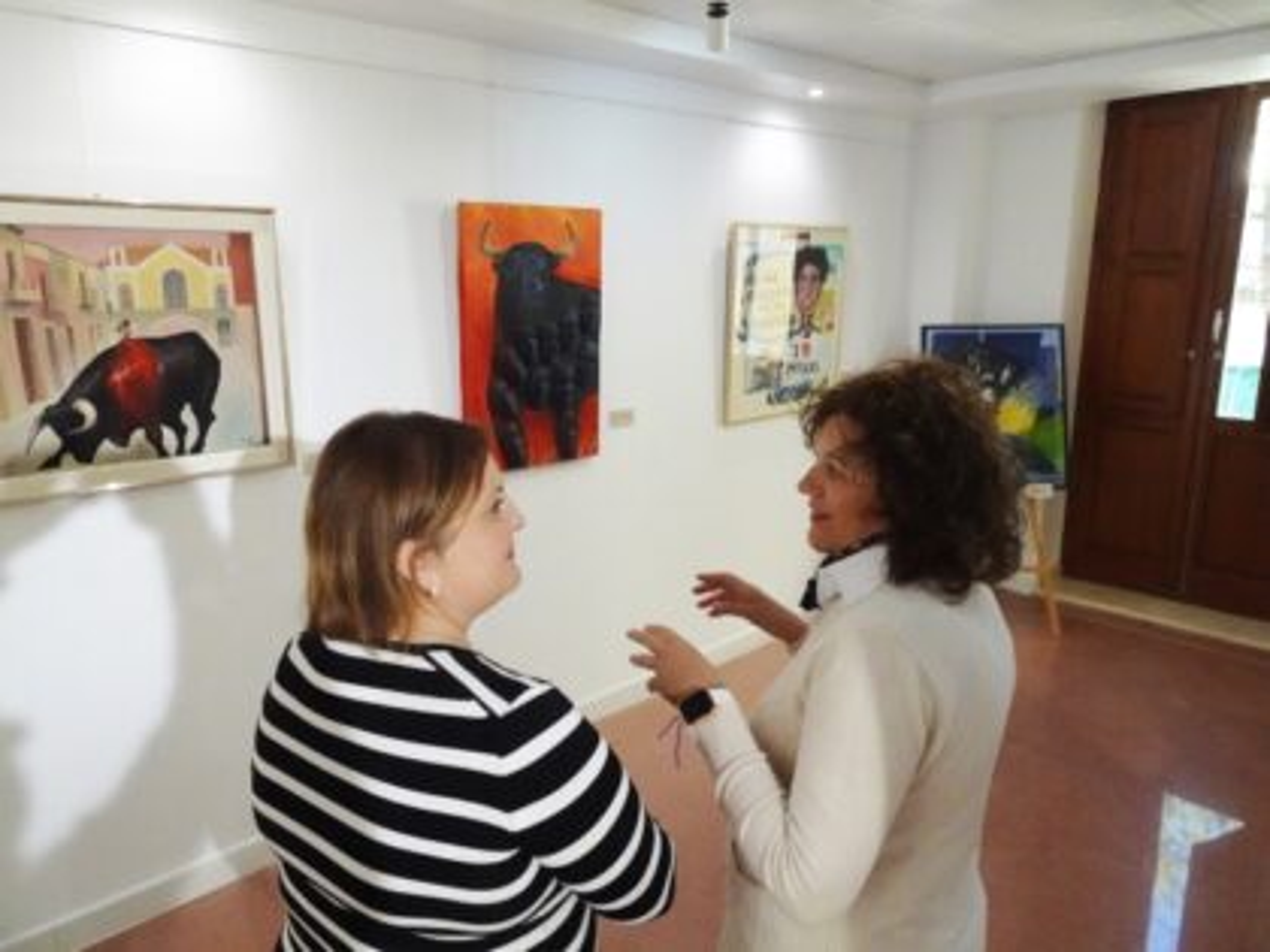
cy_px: 476
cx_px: 635
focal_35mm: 24
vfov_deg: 56.8
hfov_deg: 71.6
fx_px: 881
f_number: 3.5
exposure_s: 1/250
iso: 1000
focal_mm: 4.25
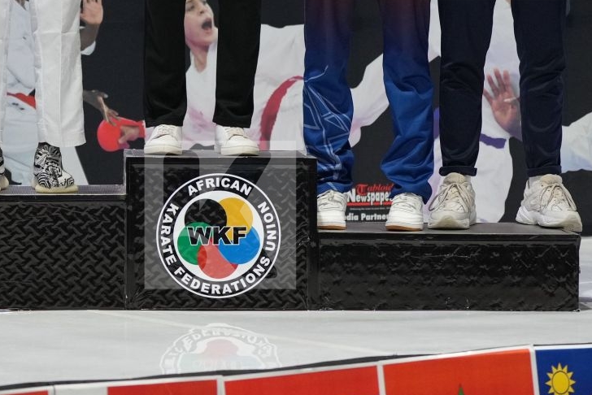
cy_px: -74
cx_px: 220
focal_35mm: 173
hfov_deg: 11.9
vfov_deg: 7.9
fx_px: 2846
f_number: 2.8
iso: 3200
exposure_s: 1/250
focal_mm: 70
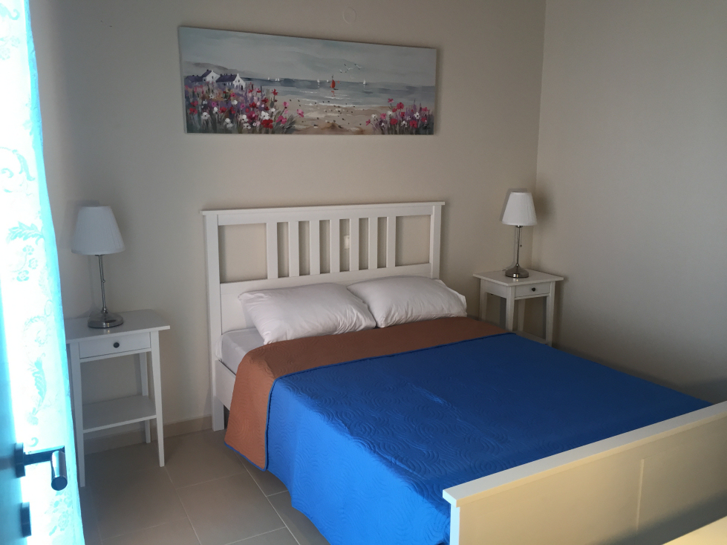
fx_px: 609
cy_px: 272
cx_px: 364
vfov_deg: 48.2
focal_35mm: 29
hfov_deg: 61.7
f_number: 2.2
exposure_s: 1/33
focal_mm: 4.15
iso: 40
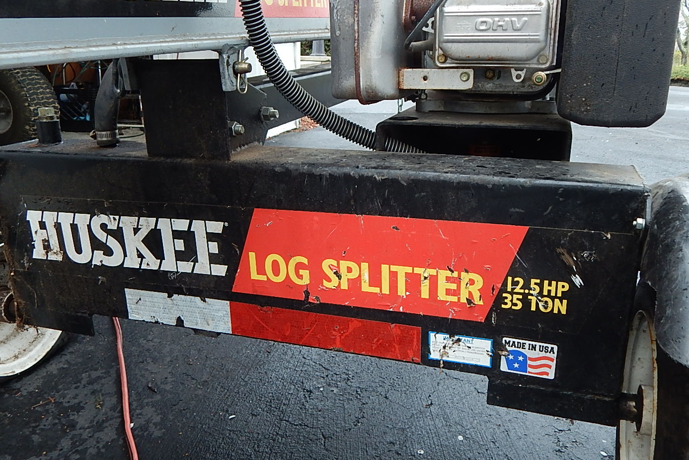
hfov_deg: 61.9
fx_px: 574
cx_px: 353
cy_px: 218
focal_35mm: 30
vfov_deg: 43.6
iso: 125
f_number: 3.1
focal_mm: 4.5
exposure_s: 1/160
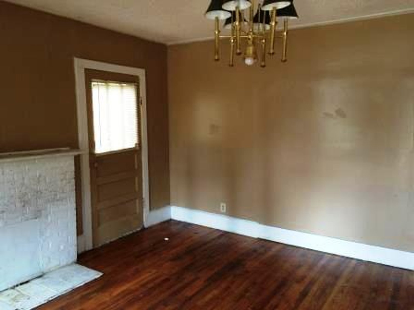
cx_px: 207
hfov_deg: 61.7
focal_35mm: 29
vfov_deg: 48.2
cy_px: 155
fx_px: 347
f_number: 2.2
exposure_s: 1/30
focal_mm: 4.15
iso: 200
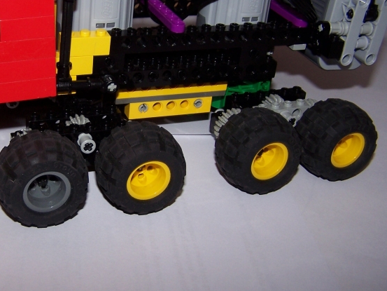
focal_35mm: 55
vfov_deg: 26.5
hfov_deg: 34.4
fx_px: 615
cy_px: 117
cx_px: 108
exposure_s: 1/60
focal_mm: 6.3
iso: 80
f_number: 2.8
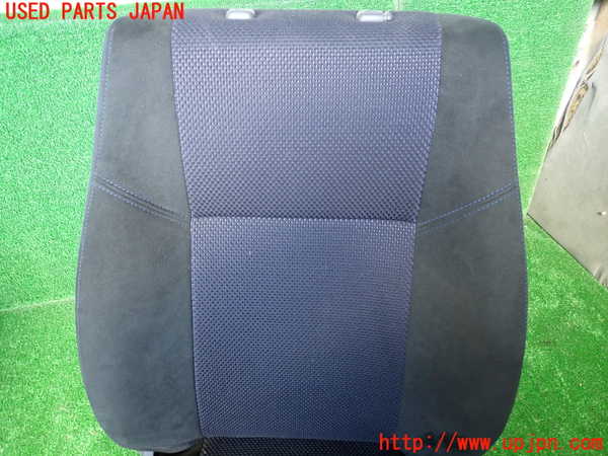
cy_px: 228
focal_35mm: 25
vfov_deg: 54.9
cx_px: 304
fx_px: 439
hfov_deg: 69.4
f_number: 2
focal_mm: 4.5
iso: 400
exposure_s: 1/30
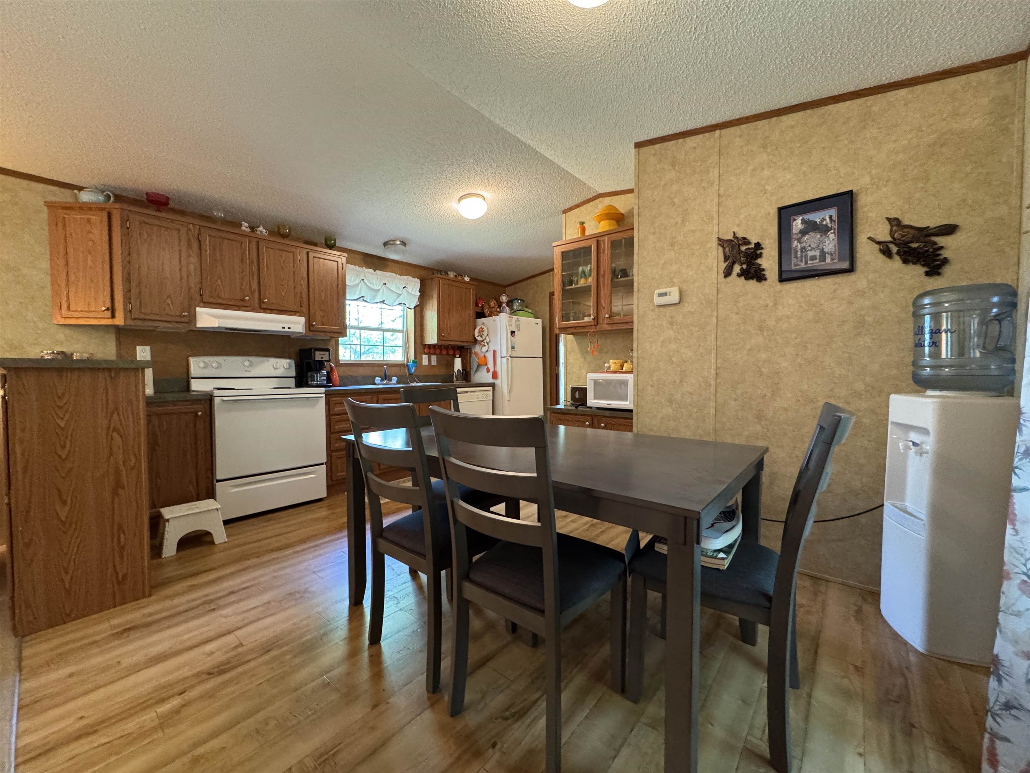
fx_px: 417
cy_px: 386
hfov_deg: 102.1
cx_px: 515
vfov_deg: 85.7
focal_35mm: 14
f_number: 2.2
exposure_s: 1/60
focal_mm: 2.22
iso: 640
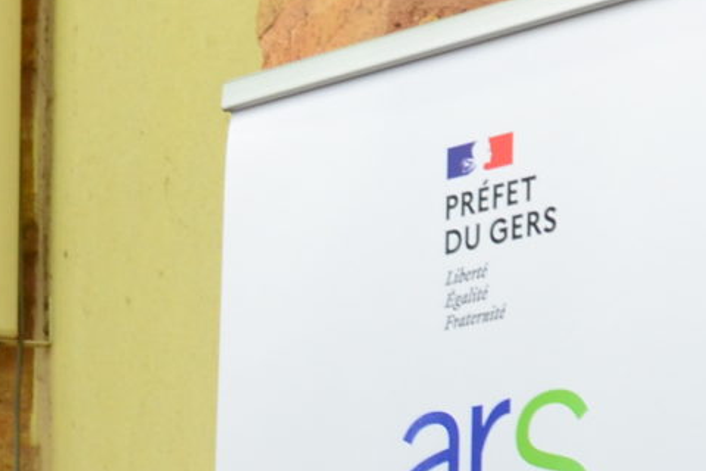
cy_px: 1034
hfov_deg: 10.6
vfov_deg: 6.8
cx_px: -28
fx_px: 3765
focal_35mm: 192
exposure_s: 1/15
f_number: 6.3
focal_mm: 24
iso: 400
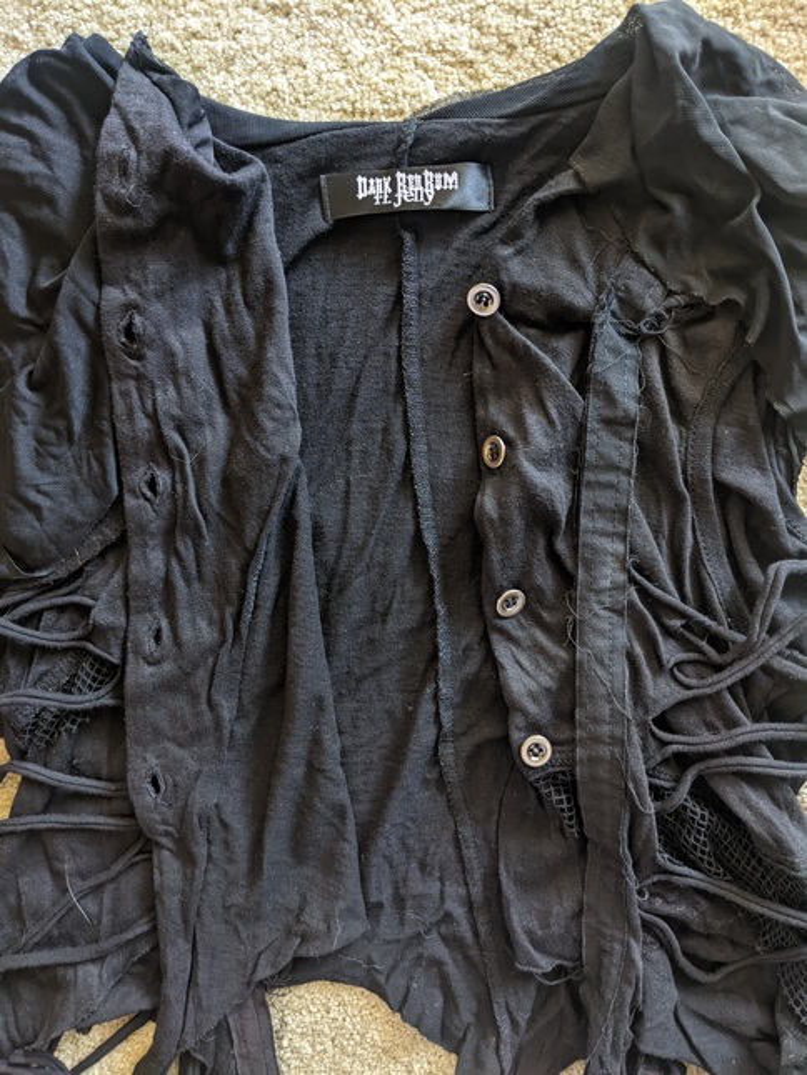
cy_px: 538
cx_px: 404
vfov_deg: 65.3
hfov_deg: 51.4
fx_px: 839
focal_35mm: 27
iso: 199
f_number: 1.73
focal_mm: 4.38
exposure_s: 1/24
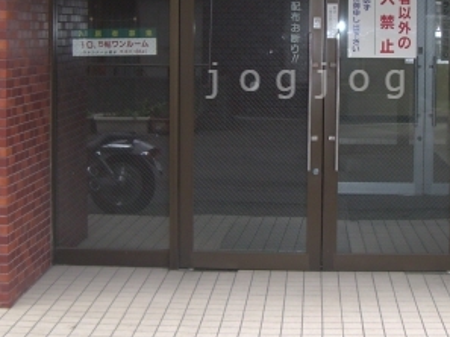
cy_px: 80
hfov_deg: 23.7
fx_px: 1065
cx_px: 309
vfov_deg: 17.8
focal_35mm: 82
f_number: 2.7
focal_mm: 6.2
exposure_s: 1/100
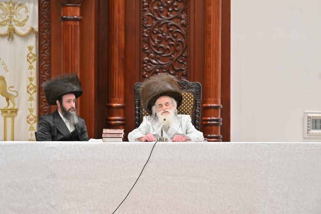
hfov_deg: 10.3
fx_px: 1783
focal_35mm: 200
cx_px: 160
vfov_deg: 6.9
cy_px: 107
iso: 250
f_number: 2.8
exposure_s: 1/320
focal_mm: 200
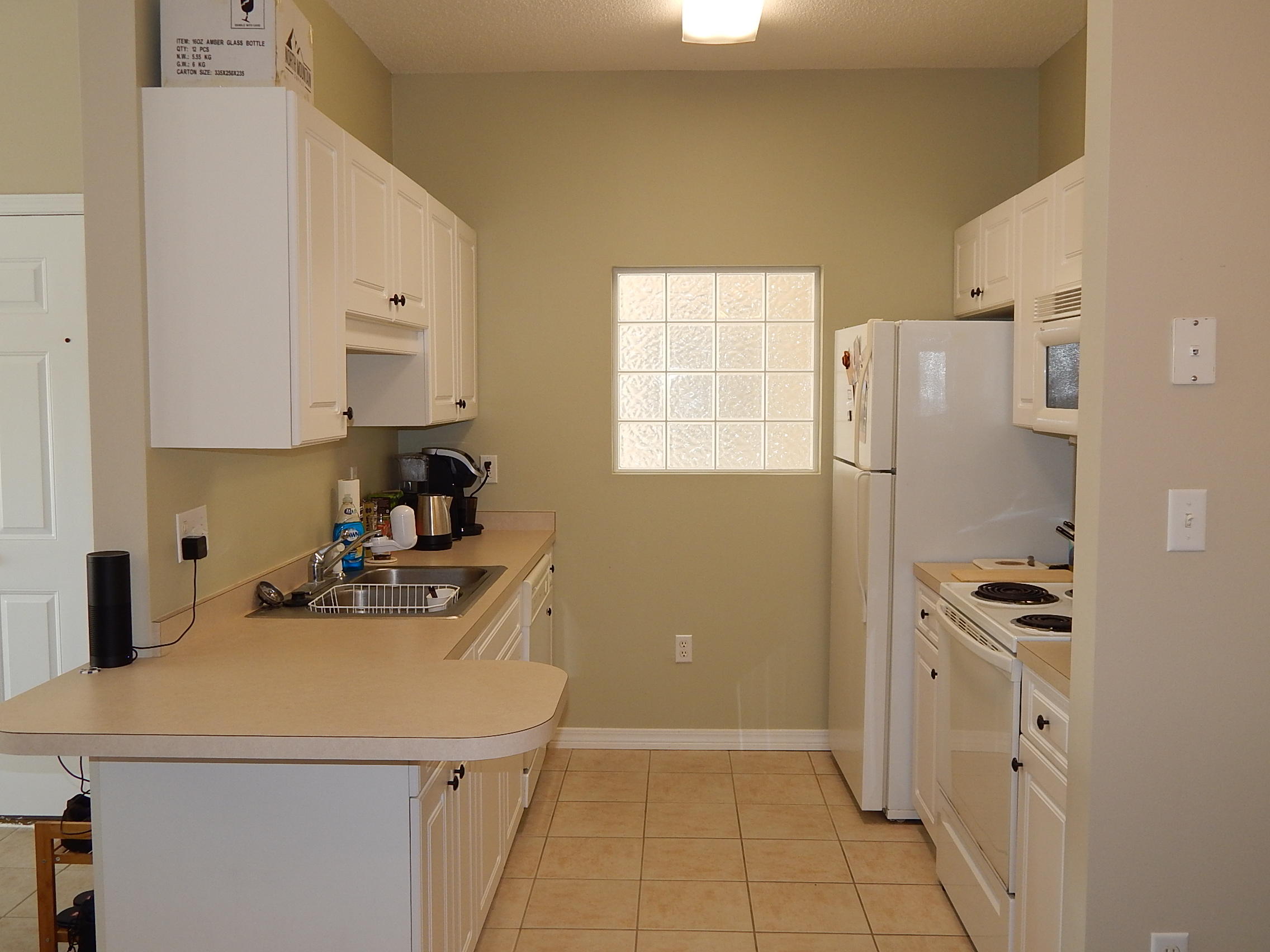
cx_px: 635
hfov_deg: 58.4
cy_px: 476
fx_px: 1137
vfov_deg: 45.4
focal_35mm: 31
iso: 140
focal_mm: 5.6
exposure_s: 1/30
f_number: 3.2
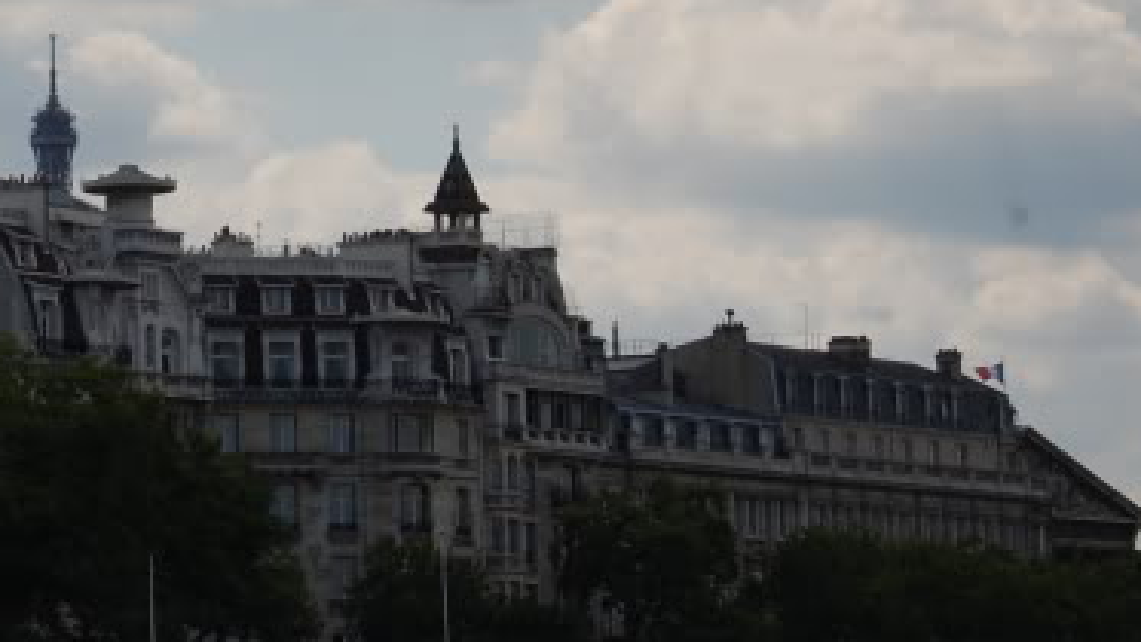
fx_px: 5602
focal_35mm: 185
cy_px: -81
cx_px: 47
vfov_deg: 6.5
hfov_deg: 11.5
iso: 200
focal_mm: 55
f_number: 11
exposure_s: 1/500
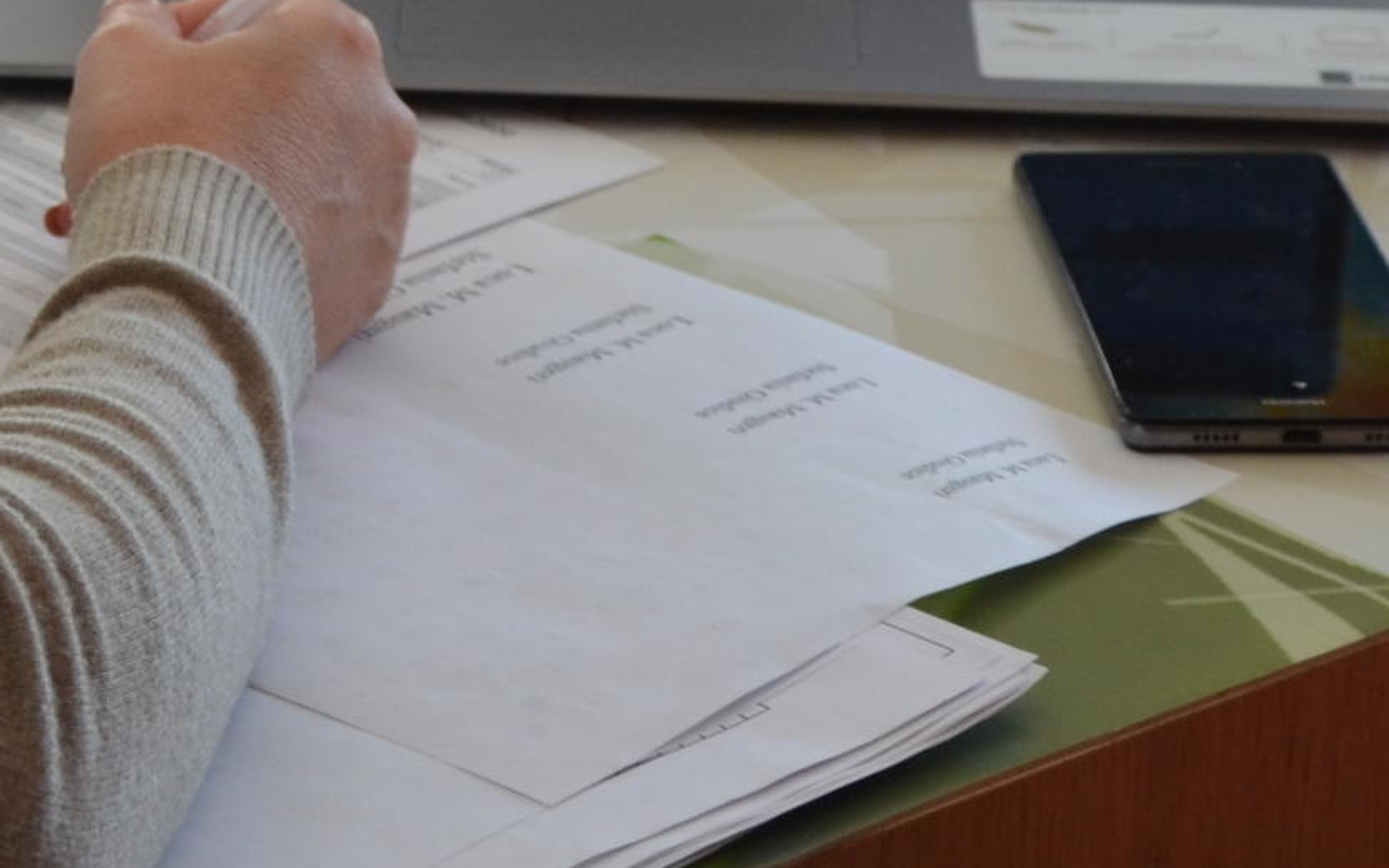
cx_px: -267
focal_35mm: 169
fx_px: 6397
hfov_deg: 12.1
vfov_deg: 7.6
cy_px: -485
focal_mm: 30
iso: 400
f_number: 5
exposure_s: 1/100
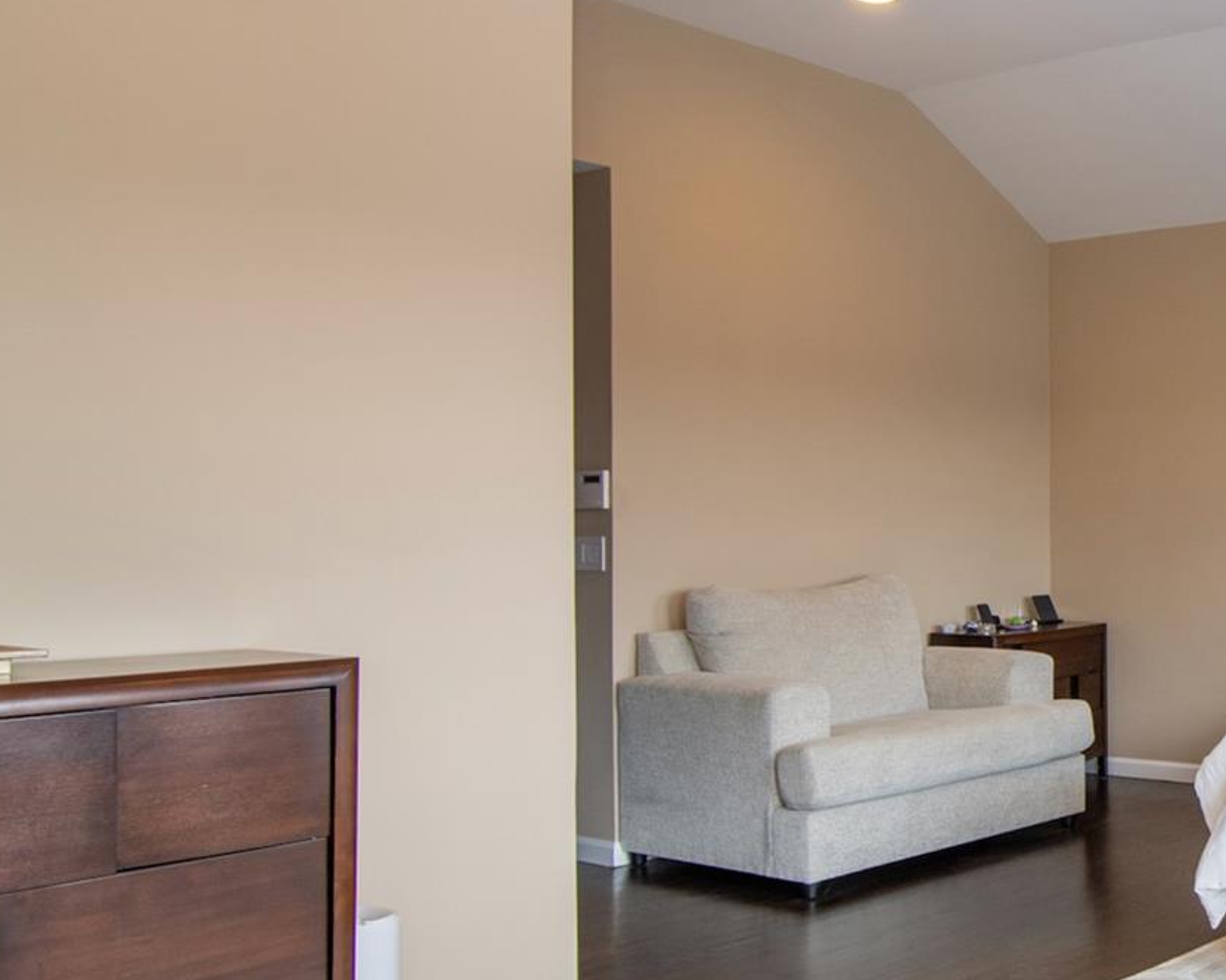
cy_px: 526
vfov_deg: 39.0
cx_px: 1425
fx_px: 1385
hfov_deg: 37.6
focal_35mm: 38
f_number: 8
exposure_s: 1/125
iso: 640
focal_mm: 11
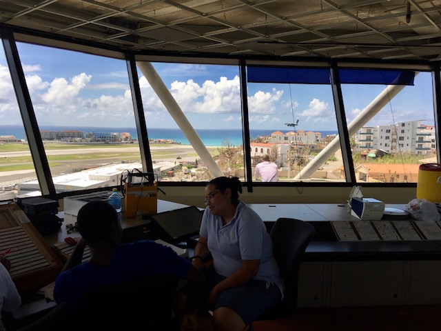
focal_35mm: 29
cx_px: 220
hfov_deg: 61.7
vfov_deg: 48.2
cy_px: 166
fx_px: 369
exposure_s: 1/732
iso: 25
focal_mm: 4.15
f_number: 2.2
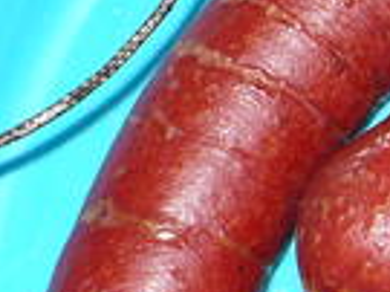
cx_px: 927
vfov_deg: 5.9
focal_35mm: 247
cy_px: 478
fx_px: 2780
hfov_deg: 7.5
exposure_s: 1/30
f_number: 2.8
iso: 100
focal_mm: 6.1
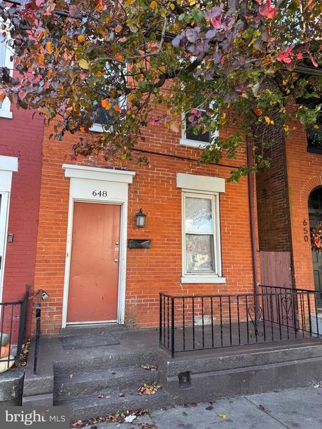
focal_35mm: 24
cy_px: 214
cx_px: 161
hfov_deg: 56.8
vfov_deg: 71.6
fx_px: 298
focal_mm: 6.76
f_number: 1.78
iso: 64
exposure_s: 1/255
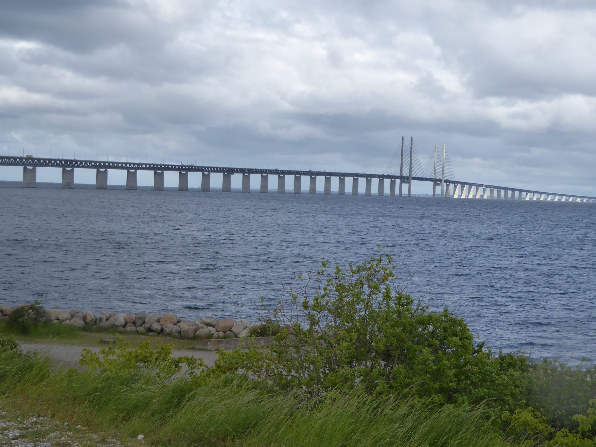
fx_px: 1291
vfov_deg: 19.6
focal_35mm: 75
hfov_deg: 26.0
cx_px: 298
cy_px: 224
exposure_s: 1/400
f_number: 4.5
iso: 125
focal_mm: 12.5
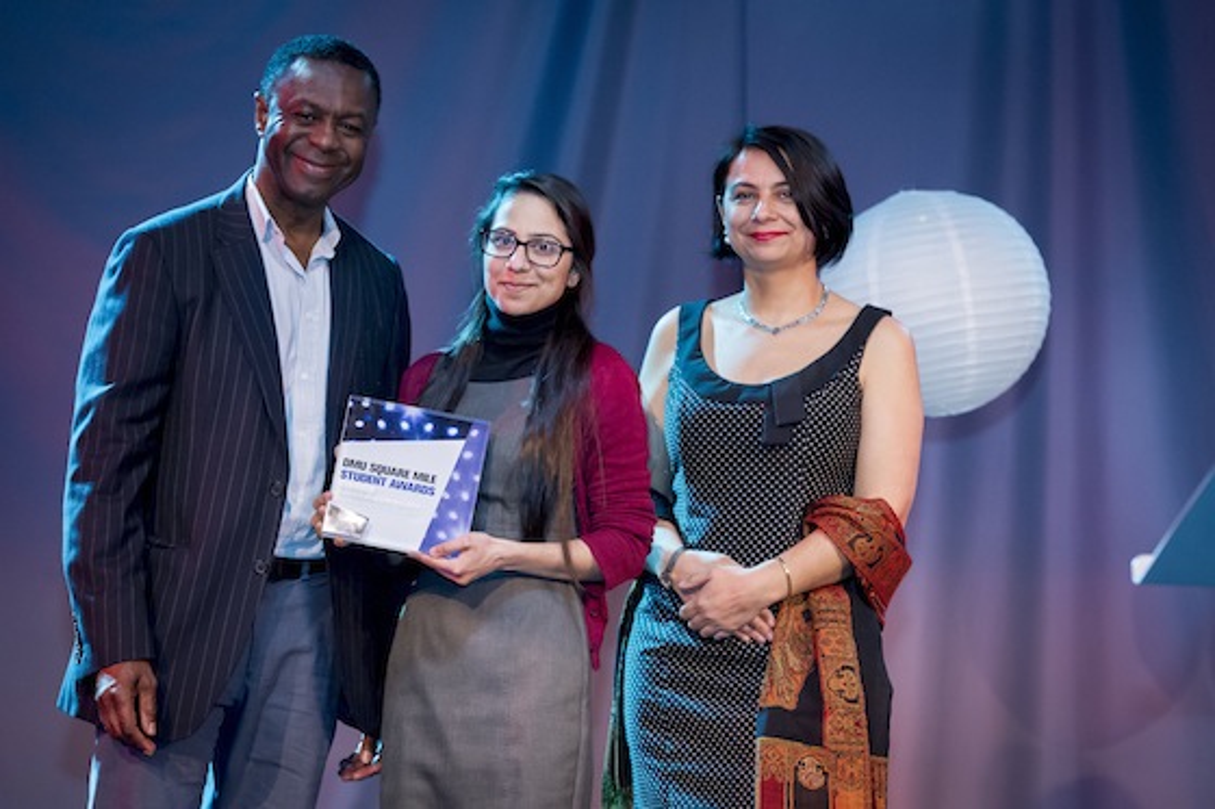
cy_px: 404
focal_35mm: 122
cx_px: 608
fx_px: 4116
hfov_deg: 16.8
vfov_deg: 11.2
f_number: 3.5
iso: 5000
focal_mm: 122
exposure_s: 1/200
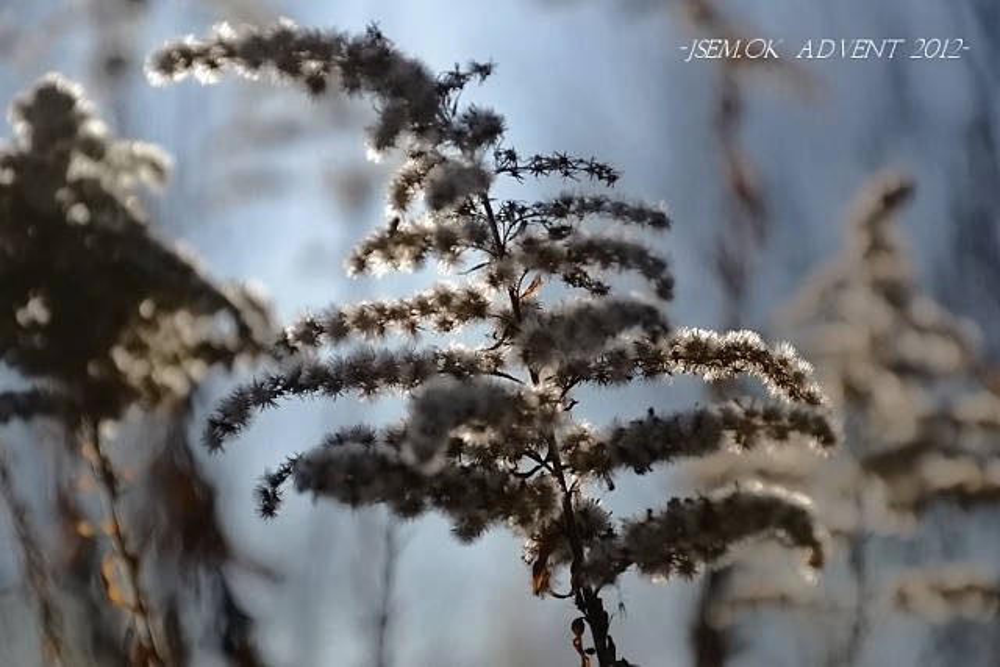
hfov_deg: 13.0
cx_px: 500
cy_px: 334
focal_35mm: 158
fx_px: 4376
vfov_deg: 8.7
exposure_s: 1/800
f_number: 5.6
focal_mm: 105
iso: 100
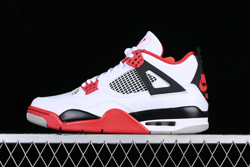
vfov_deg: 18.2
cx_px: 125
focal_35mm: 75
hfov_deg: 27.0
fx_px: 521
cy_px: 84
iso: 160
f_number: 8
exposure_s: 1/125
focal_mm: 50
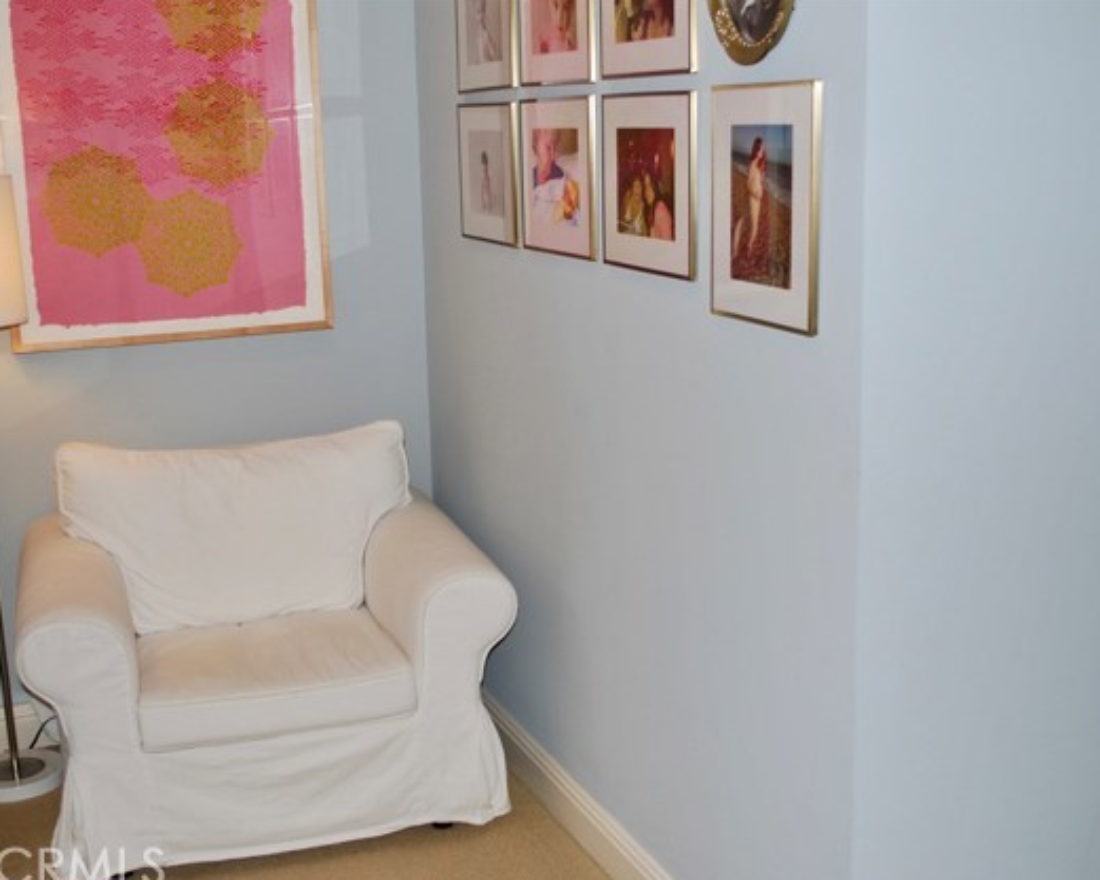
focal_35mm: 45
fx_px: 1465
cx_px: 532
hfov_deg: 41.1
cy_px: 445
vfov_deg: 33.4
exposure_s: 1/60
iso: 200
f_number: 4.2
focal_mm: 26
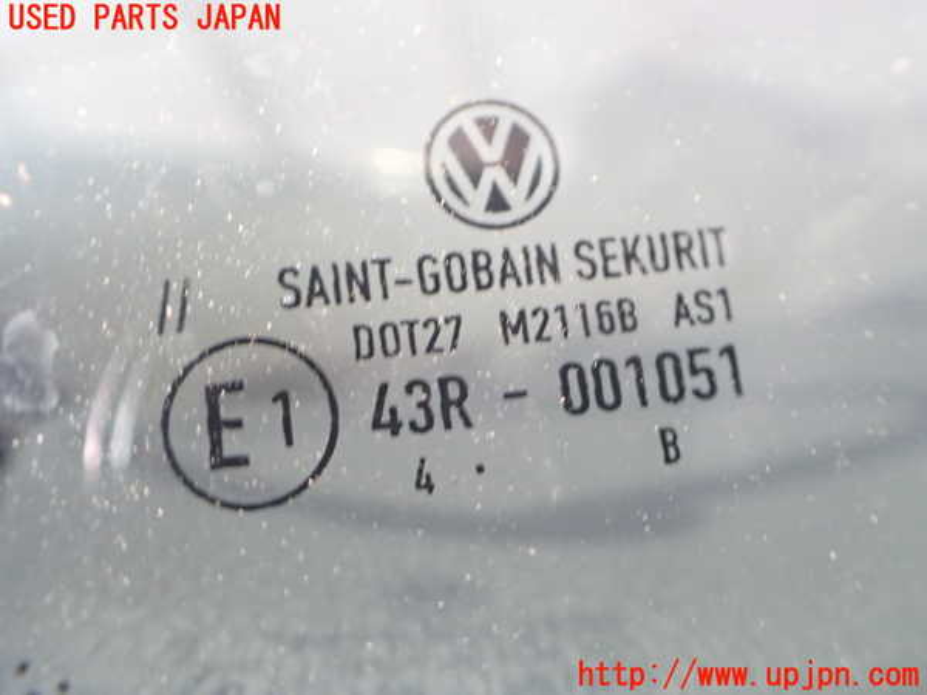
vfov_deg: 46.8
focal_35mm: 30
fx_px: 803
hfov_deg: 60.0
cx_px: 464
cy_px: 348
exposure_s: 1/40
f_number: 2.3
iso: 800
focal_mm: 5.4
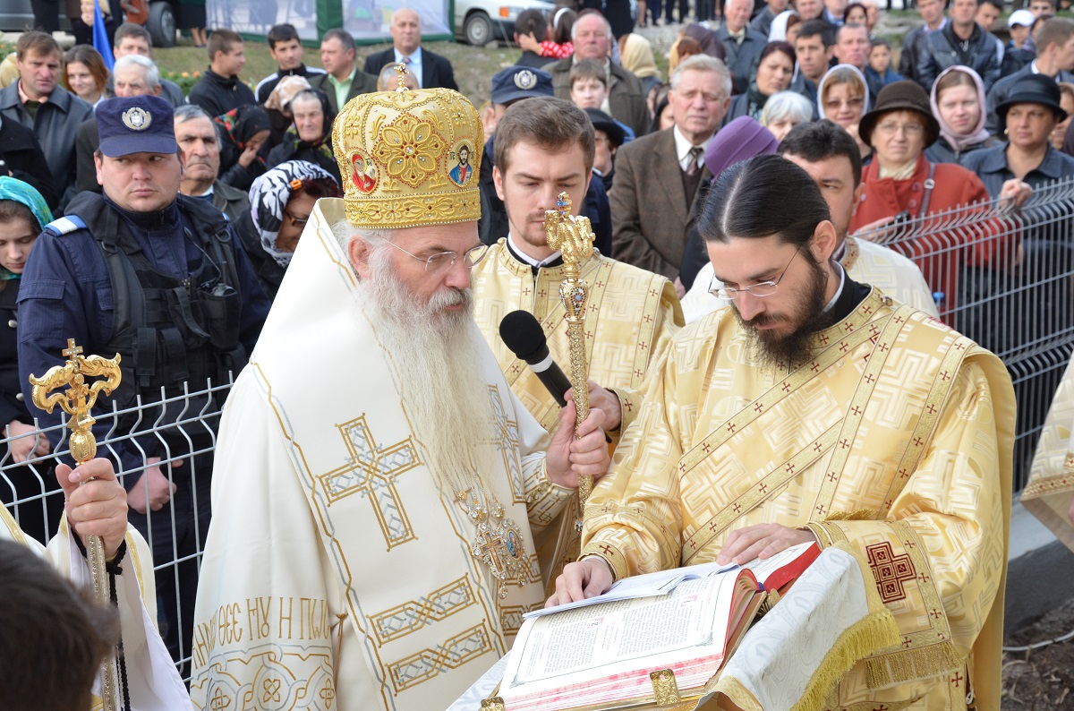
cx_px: 537
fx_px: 1875
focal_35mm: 63
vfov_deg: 21.5
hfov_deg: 32.0
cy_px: 356
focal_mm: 42
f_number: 7.1
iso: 640
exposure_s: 1/200
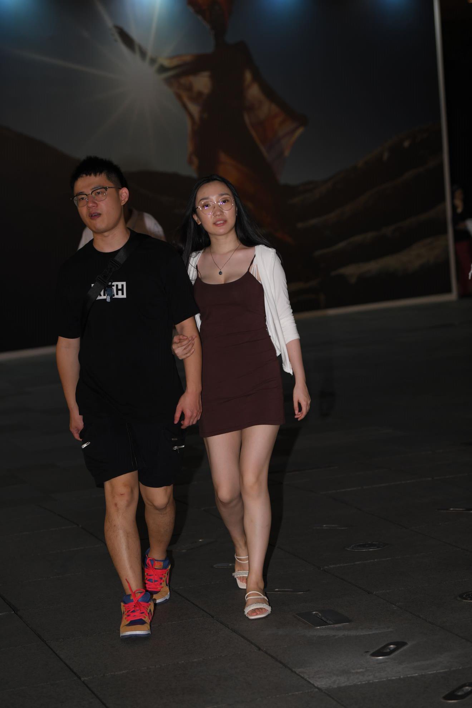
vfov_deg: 20.8
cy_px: 354
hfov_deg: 14.0
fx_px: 1928
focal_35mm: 98
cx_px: 236
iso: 640
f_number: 4
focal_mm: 98
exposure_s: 1/200
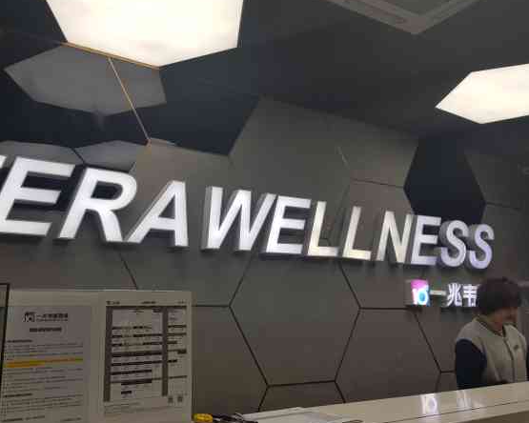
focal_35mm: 32
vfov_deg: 45.8
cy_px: 206
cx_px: 226
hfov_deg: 55.4
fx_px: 501
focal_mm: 4.2
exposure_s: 1/100
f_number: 1.7
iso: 64
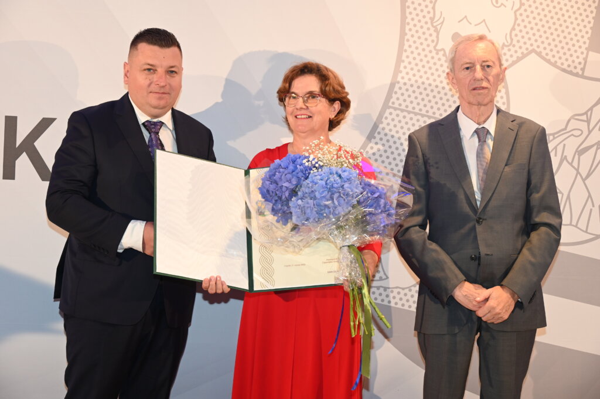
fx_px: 966
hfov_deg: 34.5
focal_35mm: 58
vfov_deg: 23.3
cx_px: 300
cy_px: 200
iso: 1800
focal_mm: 58
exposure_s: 1/60
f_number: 5.6
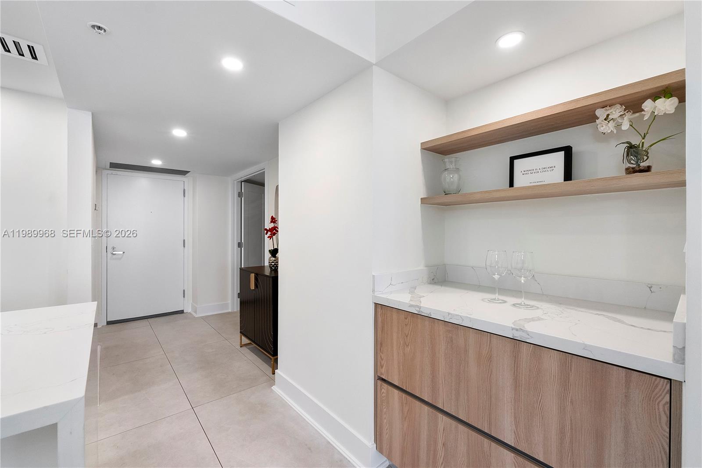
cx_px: 351
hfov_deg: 100.4
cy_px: 234
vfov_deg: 77.3
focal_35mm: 15
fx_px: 293
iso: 800
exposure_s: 1/60
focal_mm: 10
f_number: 8
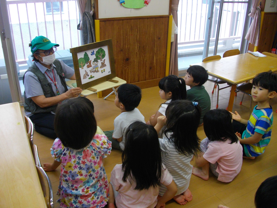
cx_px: 138
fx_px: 256
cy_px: 104
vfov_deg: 44.2
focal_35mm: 32
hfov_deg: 56.8
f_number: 2.9
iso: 200
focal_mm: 5.7
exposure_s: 1/60
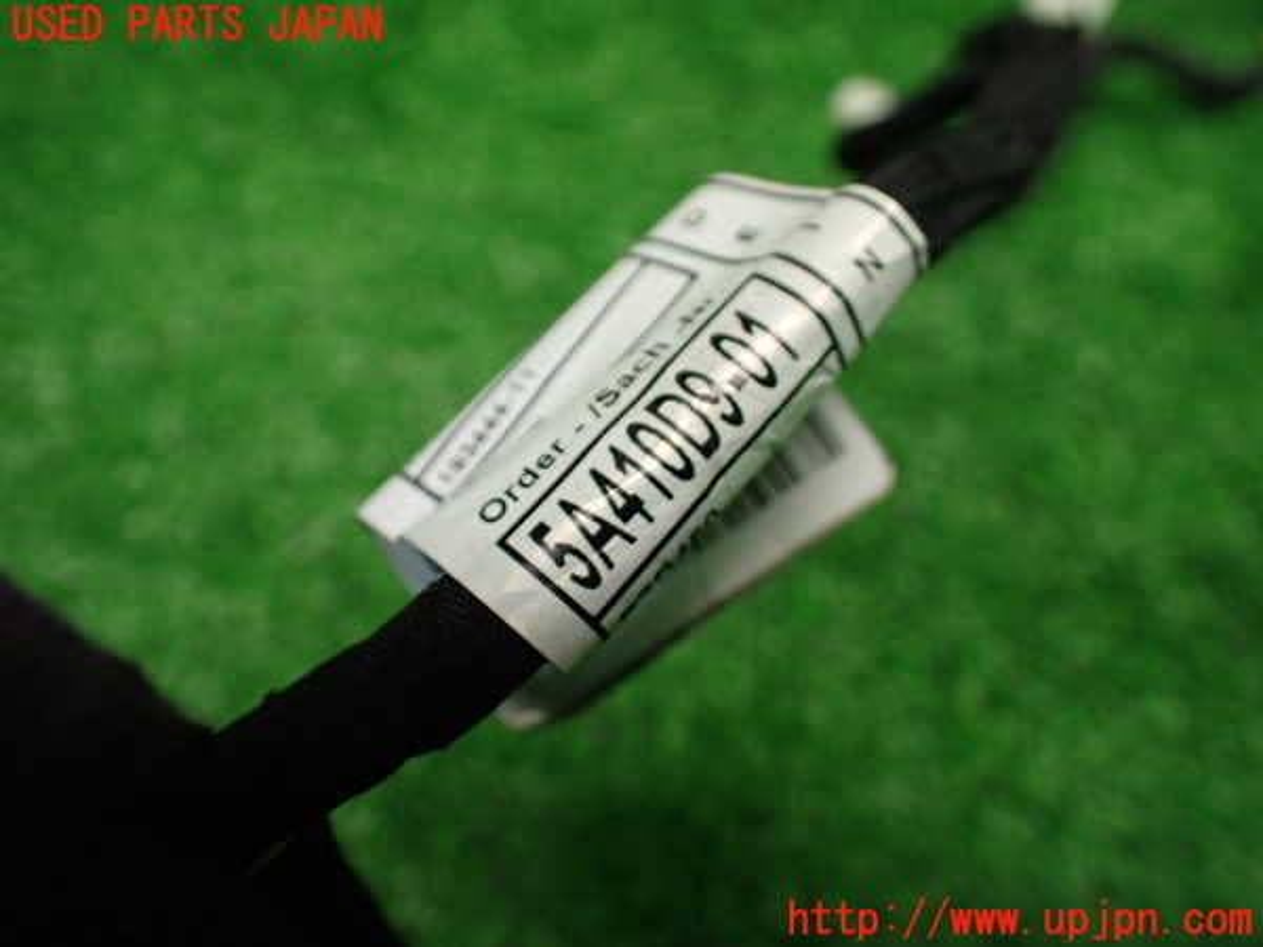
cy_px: 474
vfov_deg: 46.8
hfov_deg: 60.0
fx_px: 1095
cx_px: 632
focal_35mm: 30
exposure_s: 1/125
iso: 500
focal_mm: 5.4
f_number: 2.3
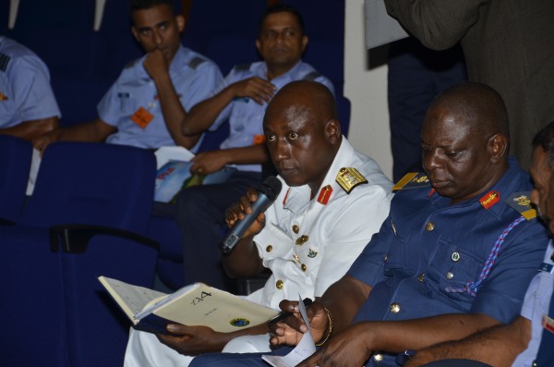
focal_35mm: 142
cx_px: 277
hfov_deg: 14.4
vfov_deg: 9.6
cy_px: 184
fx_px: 2188
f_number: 5.3
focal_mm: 95
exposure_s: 1/125
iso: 200
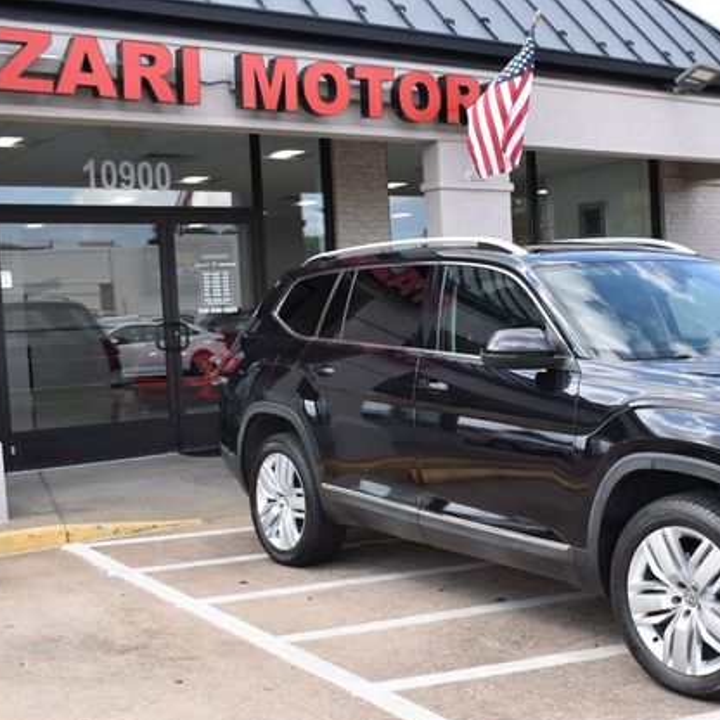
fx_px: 1106
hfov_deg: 35.4
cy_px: 367
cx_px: 526
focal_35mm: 47
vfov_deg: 36.1
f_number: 6.3
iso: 200
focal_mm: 24
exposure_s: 1/250
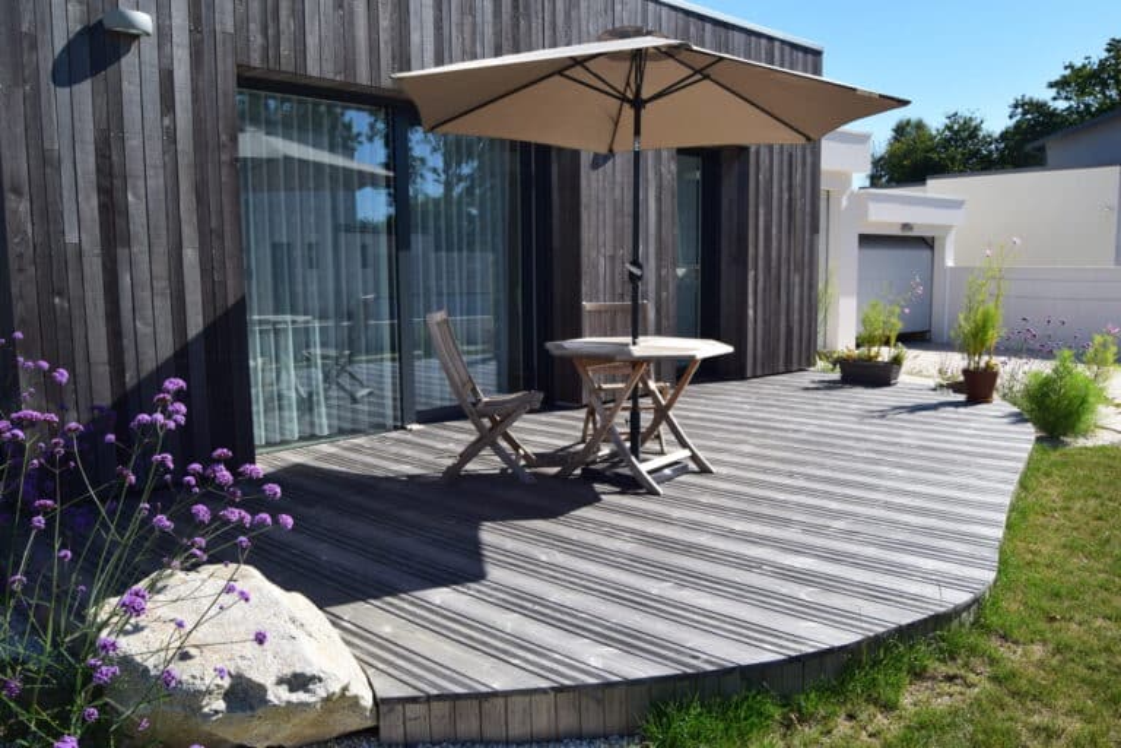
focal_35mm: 27
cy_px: 374
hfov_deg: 67.4
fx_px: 841
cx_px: 560
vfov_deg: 47.9
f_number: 11
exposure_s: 1/500
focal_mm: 18
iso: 400
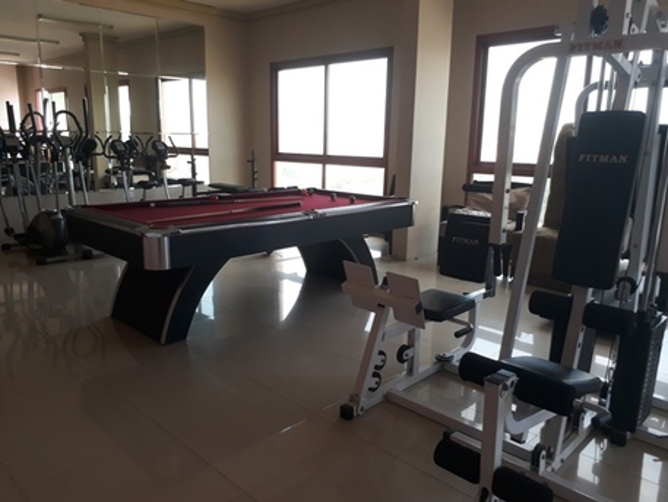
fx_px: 521
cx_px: 334
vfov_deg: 51.4
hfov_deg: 65.3
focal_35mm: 27
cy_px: 251
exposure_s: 1/50
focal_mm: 3.6
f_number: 1.9
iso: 50
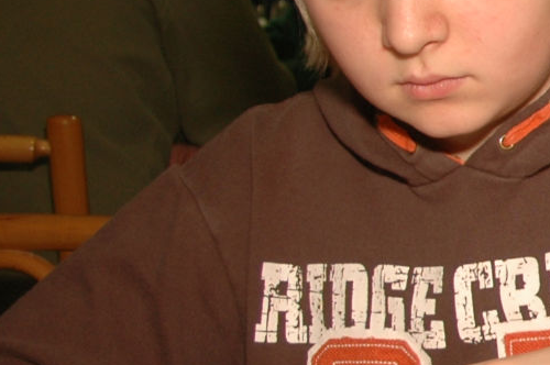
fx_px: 1877
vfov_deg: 11.1
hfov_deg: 14.3
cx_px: 1049
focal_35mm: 123
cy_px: 169
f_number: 4
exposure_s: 1/60
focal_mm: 20
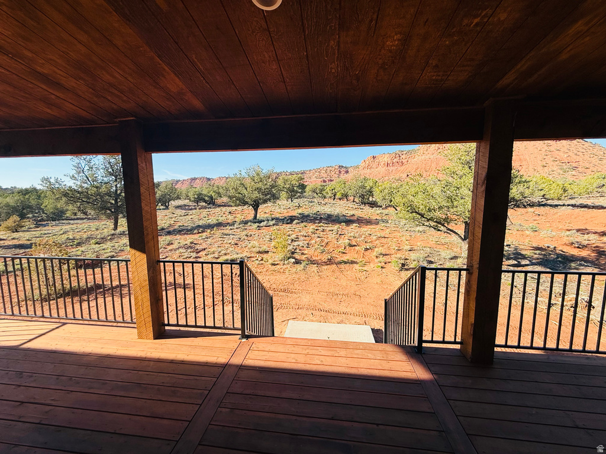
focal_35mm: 14
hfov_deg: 102.1
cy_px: 227
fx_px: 245
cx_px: 303
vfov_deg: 85.7
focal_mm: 2.22
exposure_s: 1/1017
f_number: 2.2
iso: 50
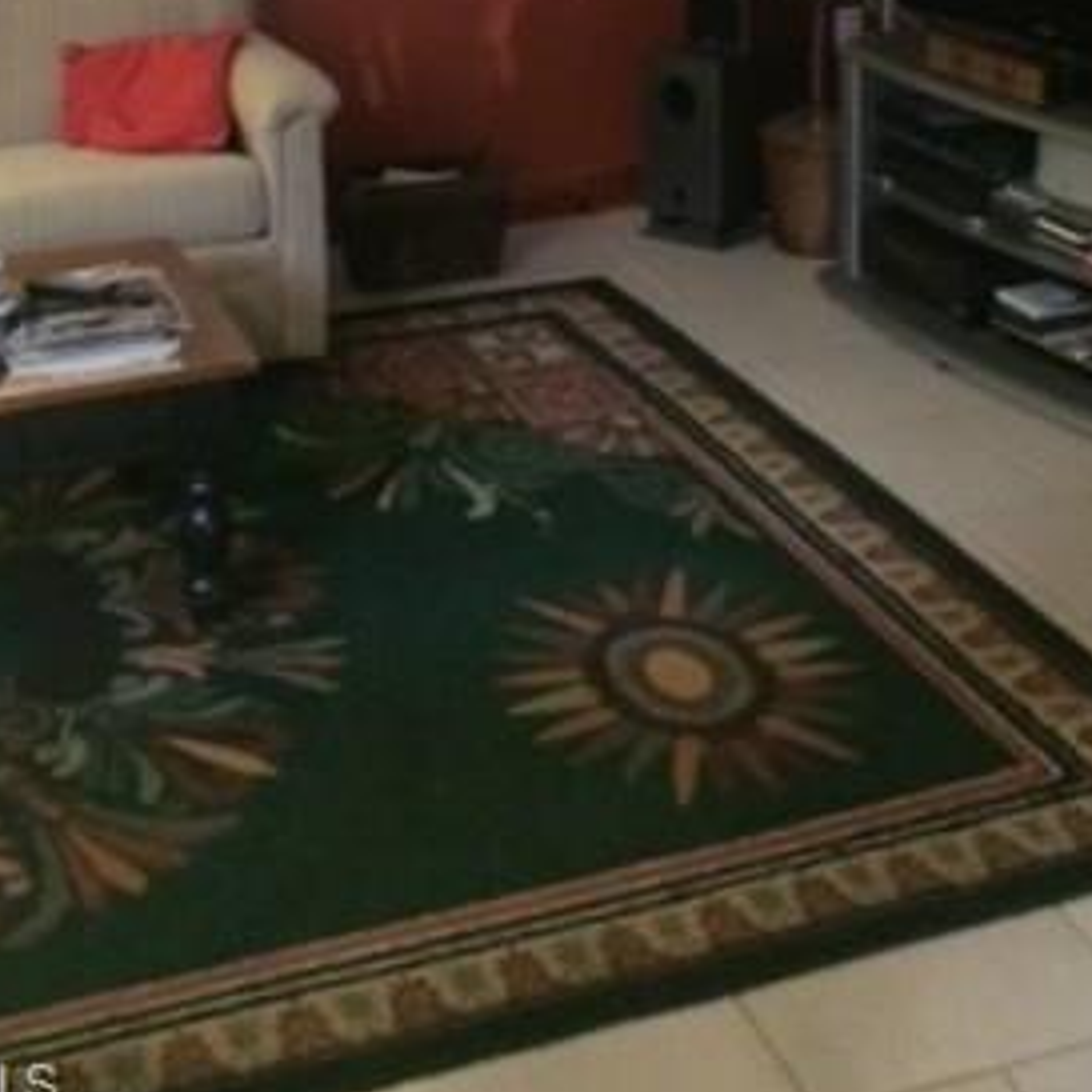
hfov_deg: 28.4
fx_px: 2141
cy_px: -156
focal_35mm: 60
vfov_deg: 26.1
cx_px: 724
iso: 500
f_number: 2.2
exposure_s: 1/15
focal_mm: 4.15
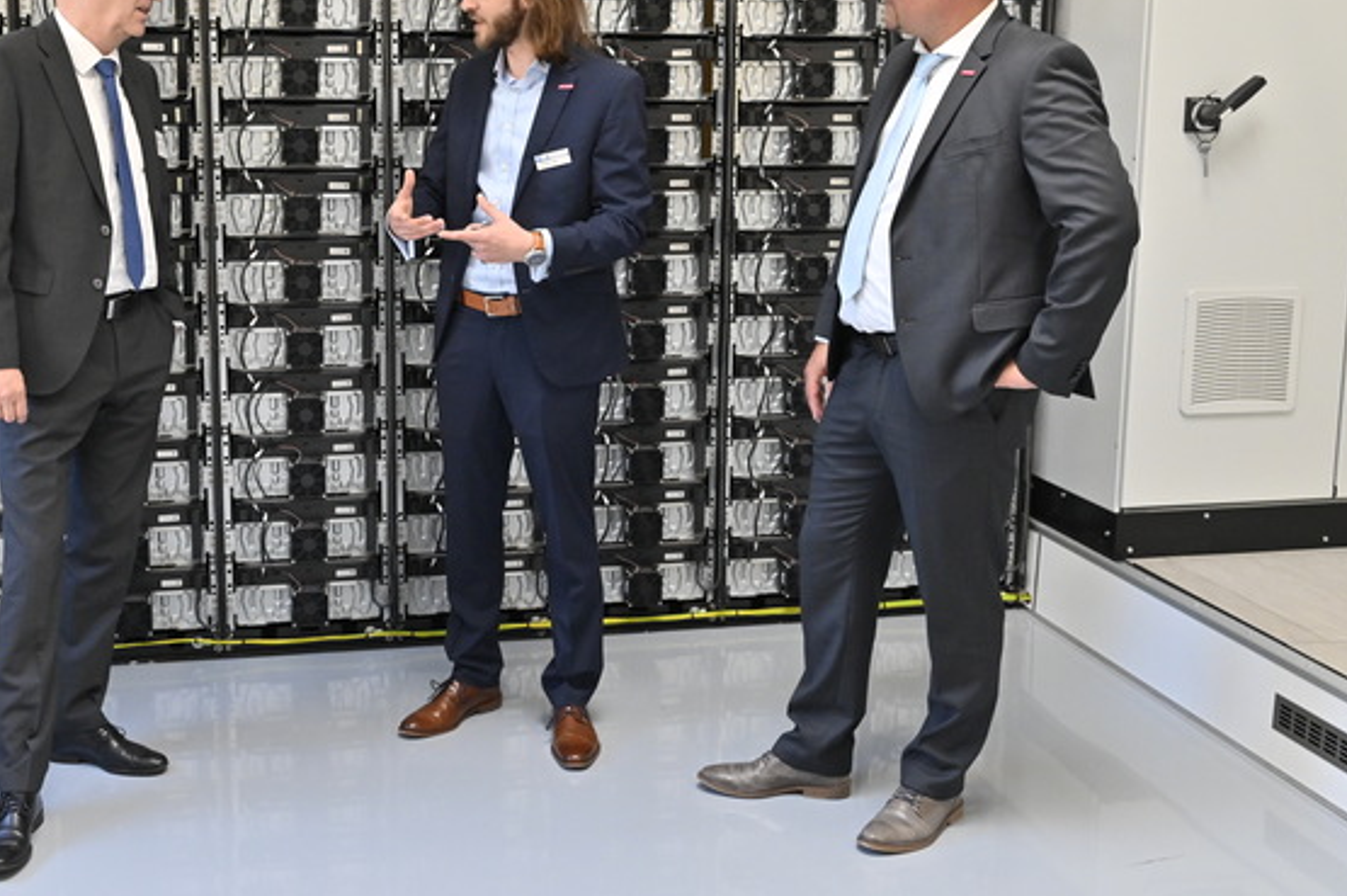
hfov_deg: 45.4
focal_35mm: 43
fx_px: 1595
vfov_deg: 31.2
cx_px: 512
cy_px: 338
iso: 2000
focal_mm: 32.5
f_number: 7.1
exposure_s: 1/160
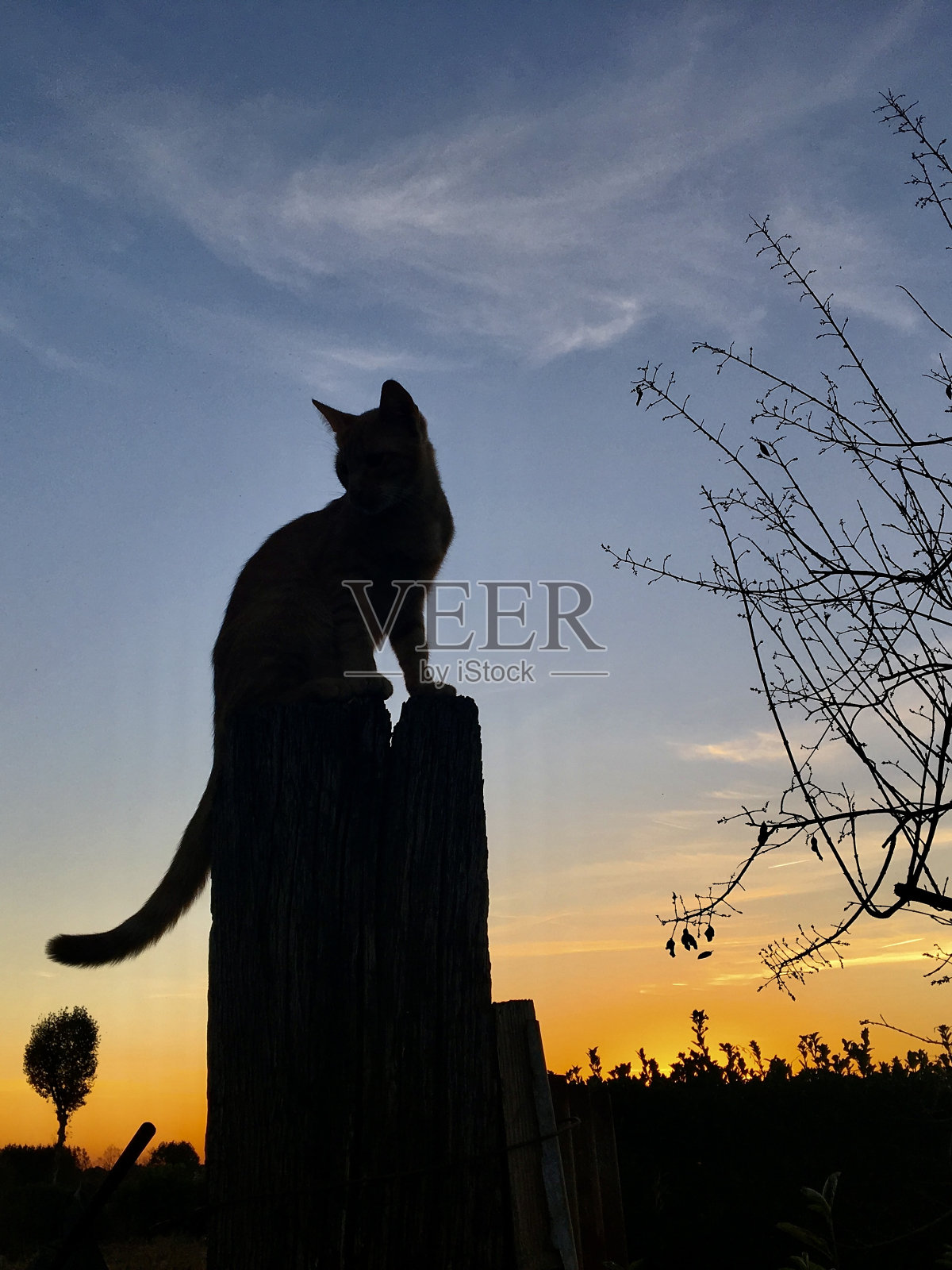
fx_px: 1063
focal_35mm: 29
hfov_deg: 48.2
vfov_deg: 61.7
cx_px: 476
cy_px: 635
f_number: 2.2
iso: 25
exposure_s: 1/496
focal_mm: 4.15
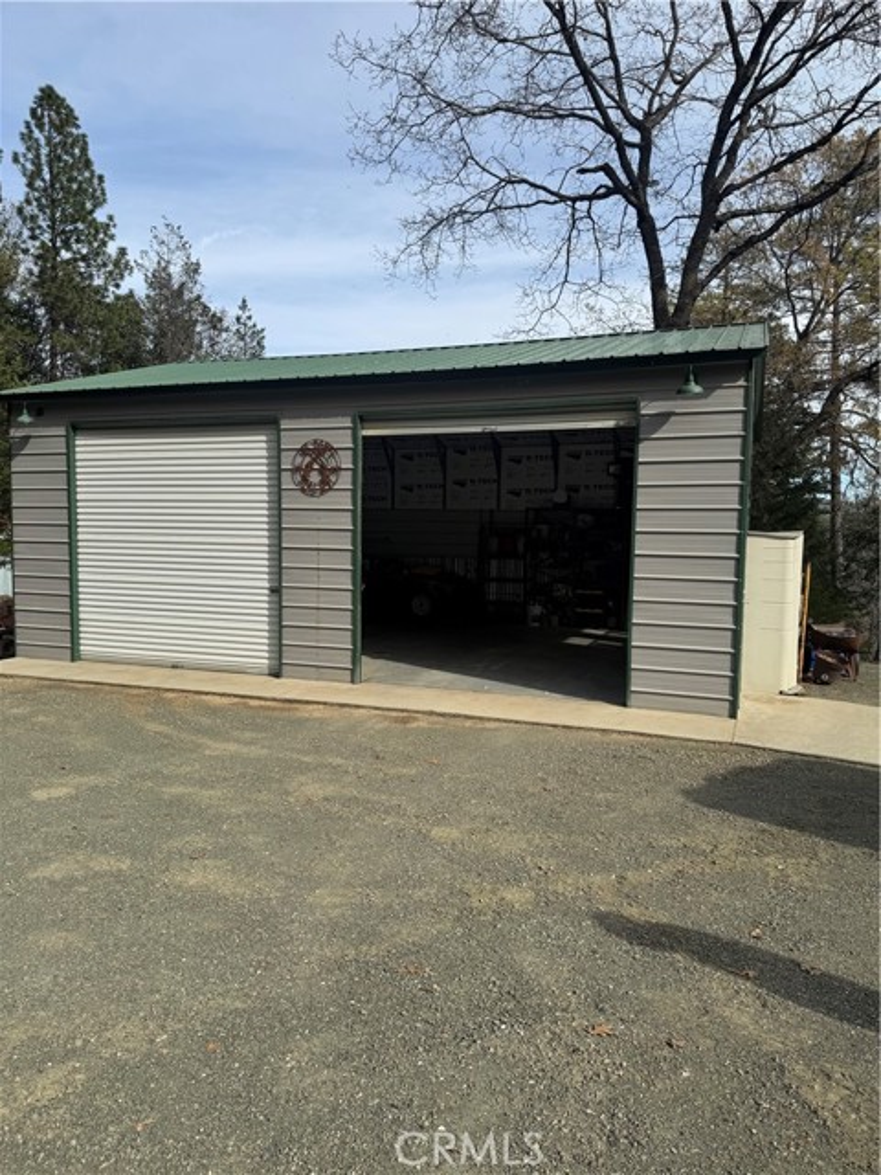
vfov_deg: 71.6
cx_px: 440
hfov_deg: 56.8
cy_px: 588
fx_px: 814
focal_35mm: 24
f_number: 1.78
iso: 80
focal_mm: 6.76
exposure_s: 1/3802
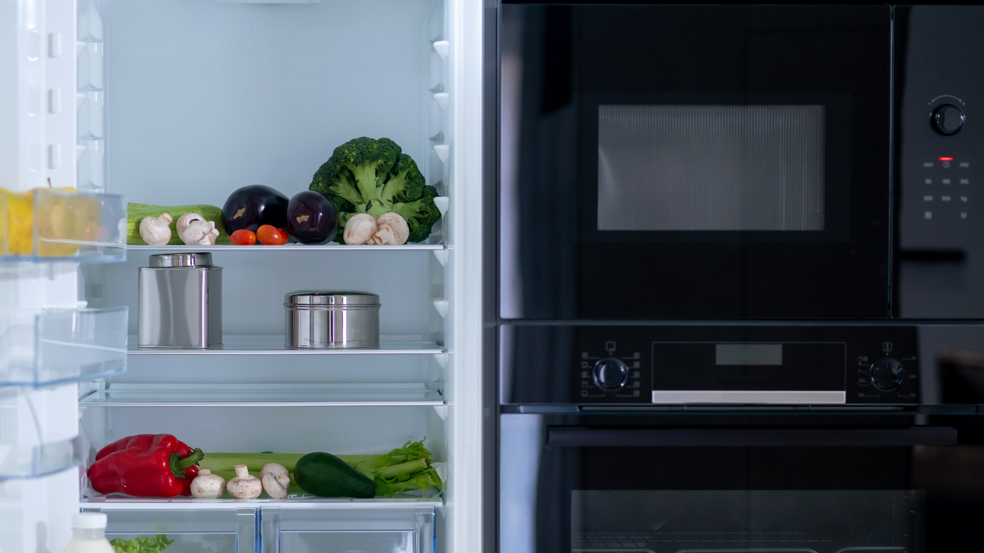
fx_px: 2870
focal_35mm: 110
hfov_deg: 19.4
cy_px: 393
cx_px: 423
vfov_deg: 11.0
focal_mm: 85
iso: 1000
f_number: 2.5
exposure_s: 1/160
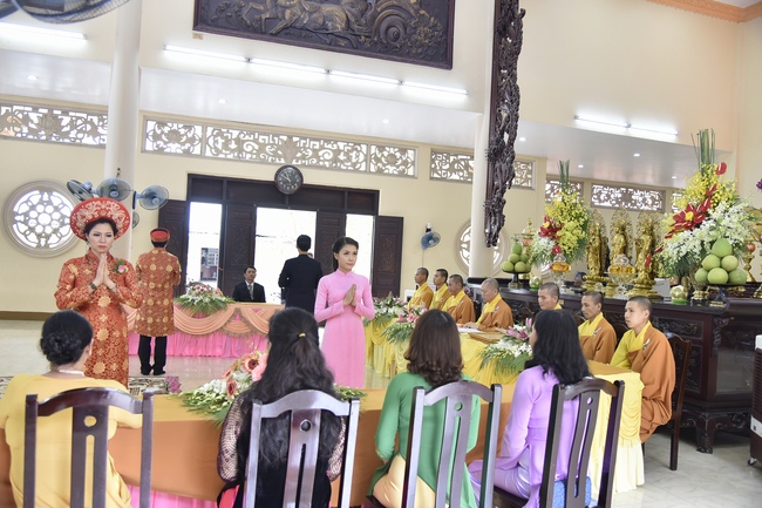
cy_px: 254
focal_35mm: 30
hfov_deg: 61.9
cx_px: 381
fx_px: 635
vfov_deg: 43.6
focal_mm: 30
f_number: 4
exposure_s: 1/50
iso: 800
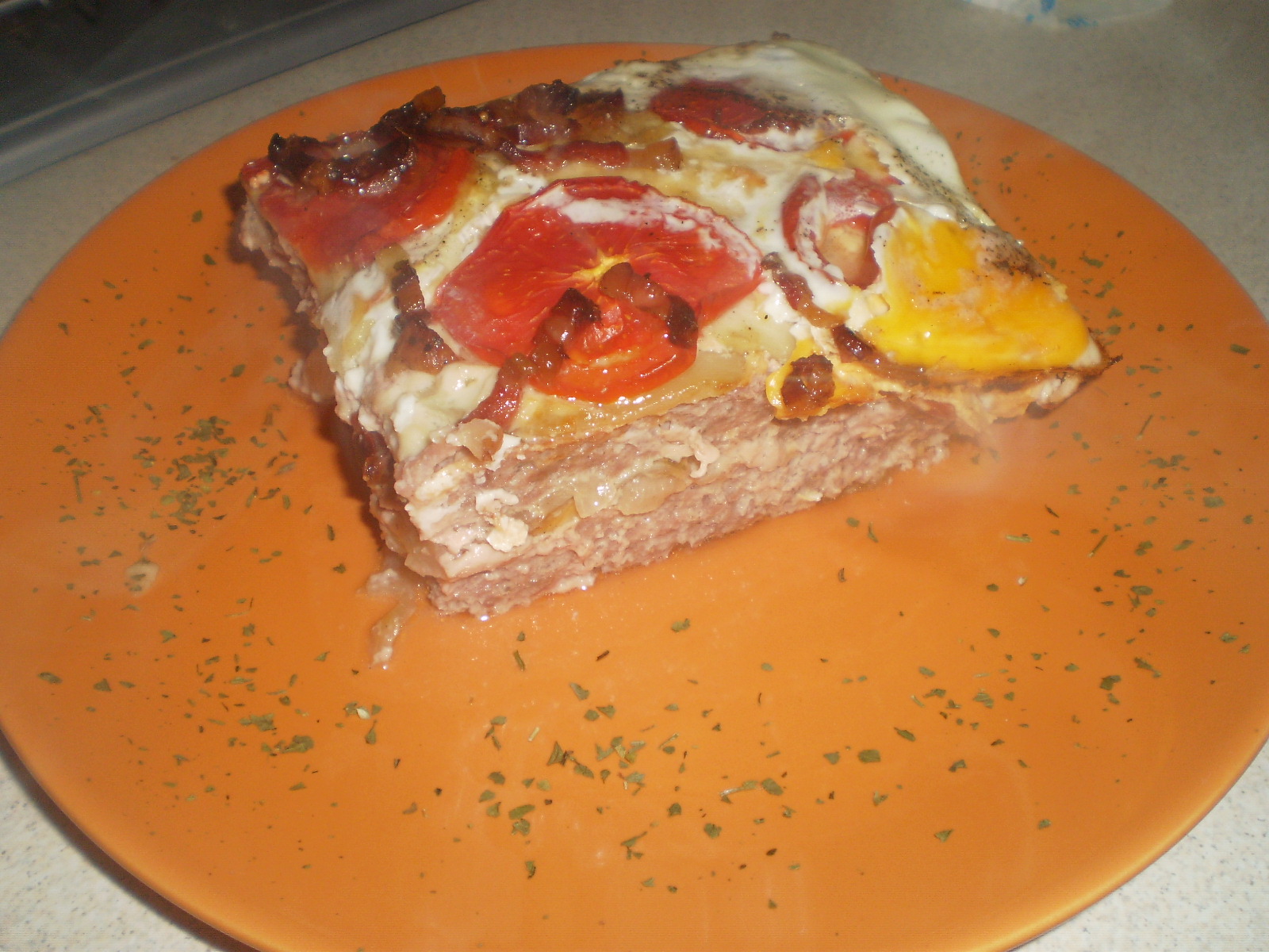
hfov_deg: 51.4
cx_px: 634
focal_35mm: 36
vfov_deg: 39.7
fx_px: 1320
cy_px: 476
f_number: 3.1
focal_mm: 6.3
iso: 125
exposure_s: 1/30
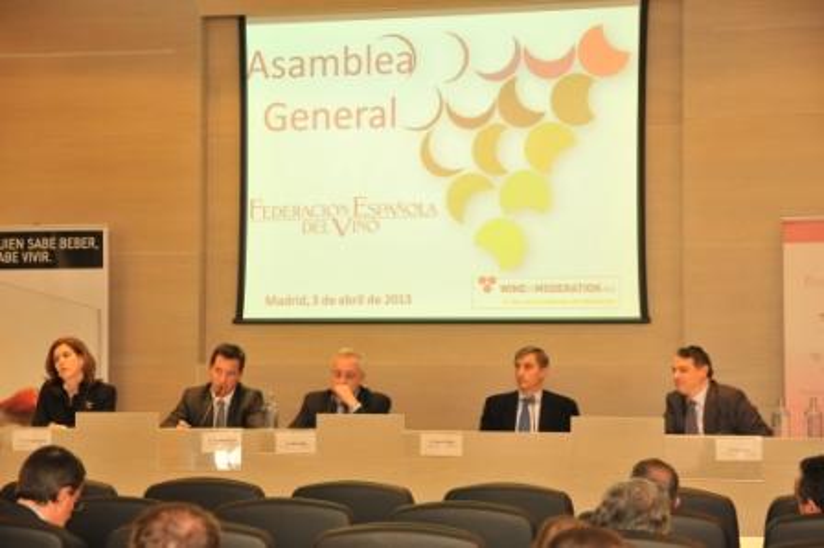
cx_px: 412
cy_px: 274
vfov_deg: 18.2
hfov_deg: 27.0
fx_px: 1715
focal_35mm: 75
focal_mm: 50
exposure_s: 1/50
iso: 800
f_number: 3.2
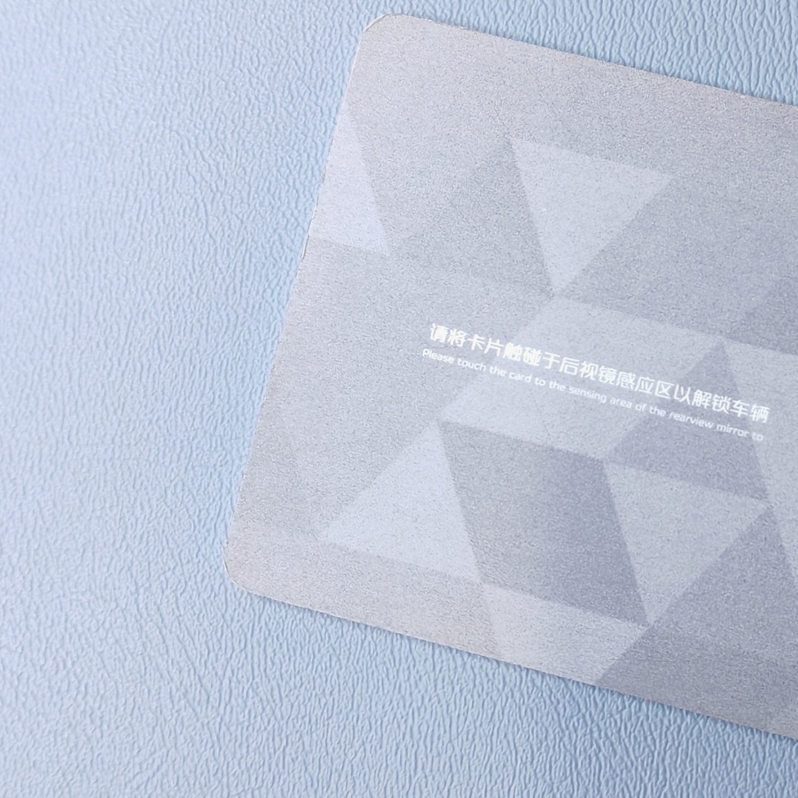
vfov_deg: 25.3
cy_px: 363
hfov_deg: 24.7
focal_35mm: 68
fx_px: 1774
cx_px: 705
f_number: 1.95
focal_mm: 5.52
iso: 400
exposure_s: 1/33
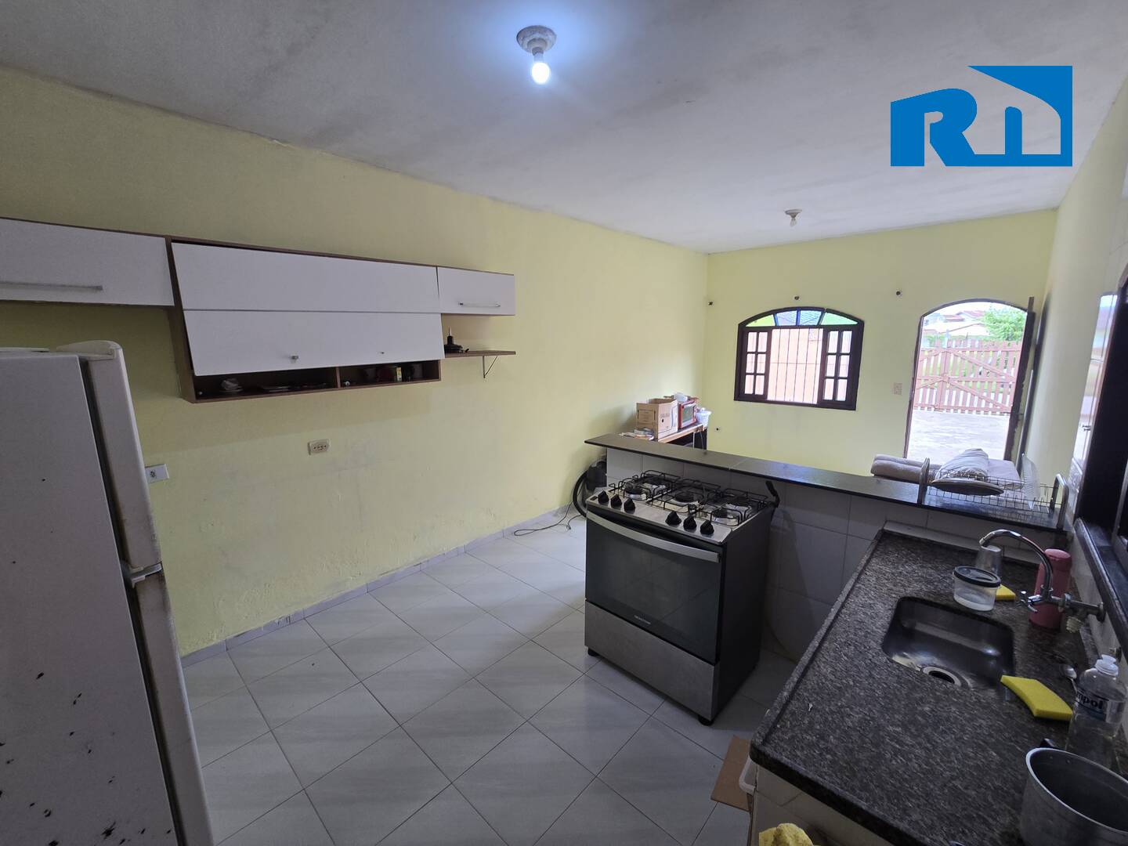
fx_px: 424
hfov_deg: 106.2
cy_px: 423
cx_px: 564
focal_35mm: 13
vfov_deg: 89.9
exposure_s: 1/60
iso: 80
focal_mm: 2.2
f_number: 2.2
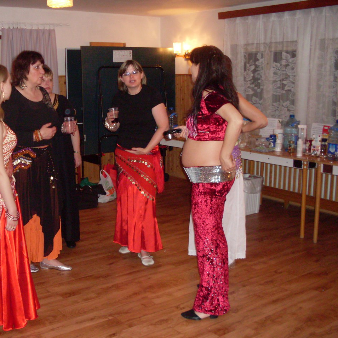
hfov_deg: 37.3
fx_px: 497
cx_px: 127
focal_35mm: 45
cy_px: 169
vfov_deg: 37.6
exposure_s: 1/45
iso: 240
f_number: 2.8
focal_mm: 6.3
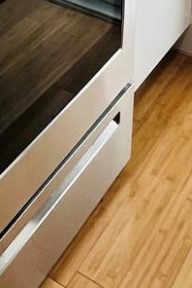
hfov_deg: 18.6
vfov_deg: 20.3
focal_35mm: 73
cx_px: 43
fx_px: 583
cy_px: -223
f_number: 1.8
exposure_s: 1/120
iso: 125
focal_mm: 1.57
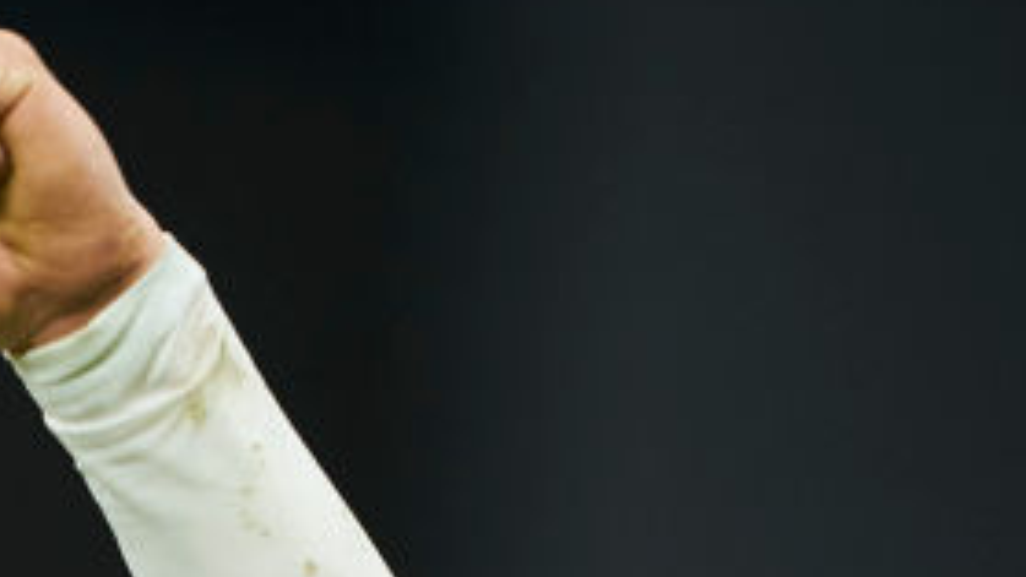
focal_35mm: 1537
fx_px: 41819
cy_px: 1086
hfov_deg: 1.4
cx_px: -353
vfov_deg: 0.8
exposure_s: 1/1600
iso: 2000
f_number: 2.8
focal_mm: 400
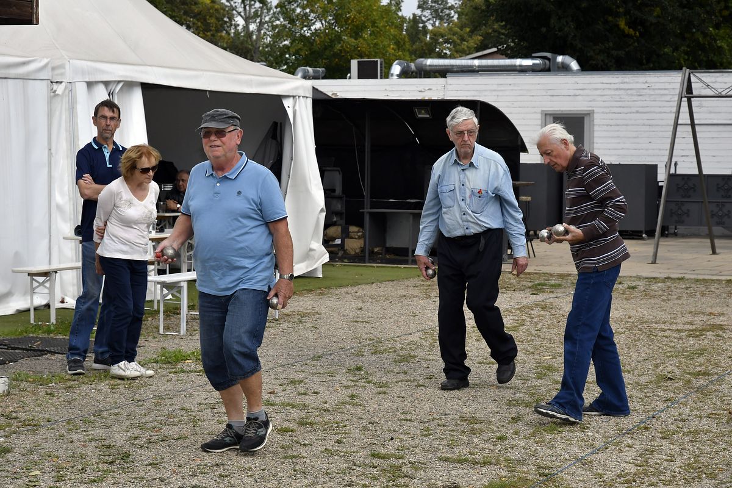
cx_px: 366
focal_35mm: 90
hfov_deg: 22.6
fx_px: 1830
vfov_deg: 15.2
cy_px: 244
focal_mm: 60
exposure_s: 1/1250
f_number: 6.3
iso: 800
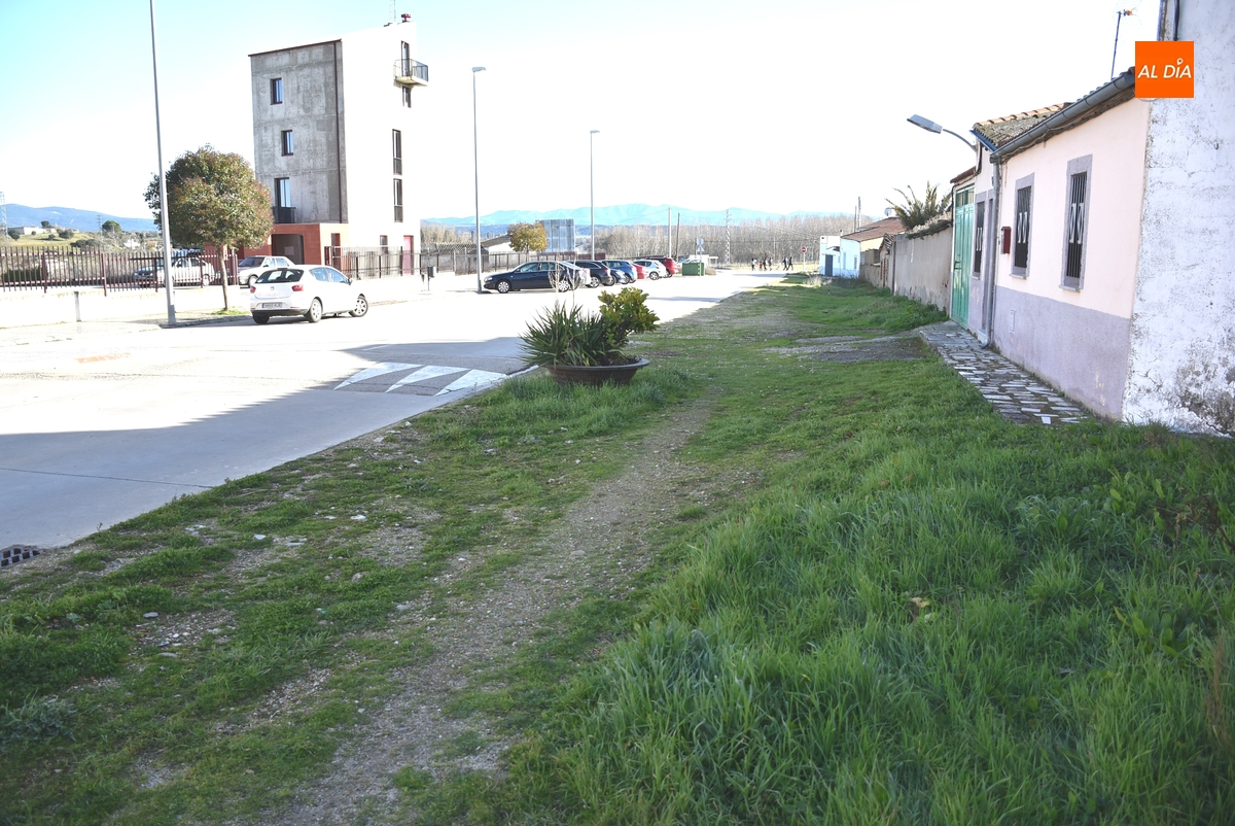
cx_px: 618
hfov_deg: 67.3
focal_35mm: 27
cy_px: 413
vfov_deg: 48.0
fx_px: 927
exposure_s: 1/400
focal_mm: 18
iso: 100
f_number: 3.5
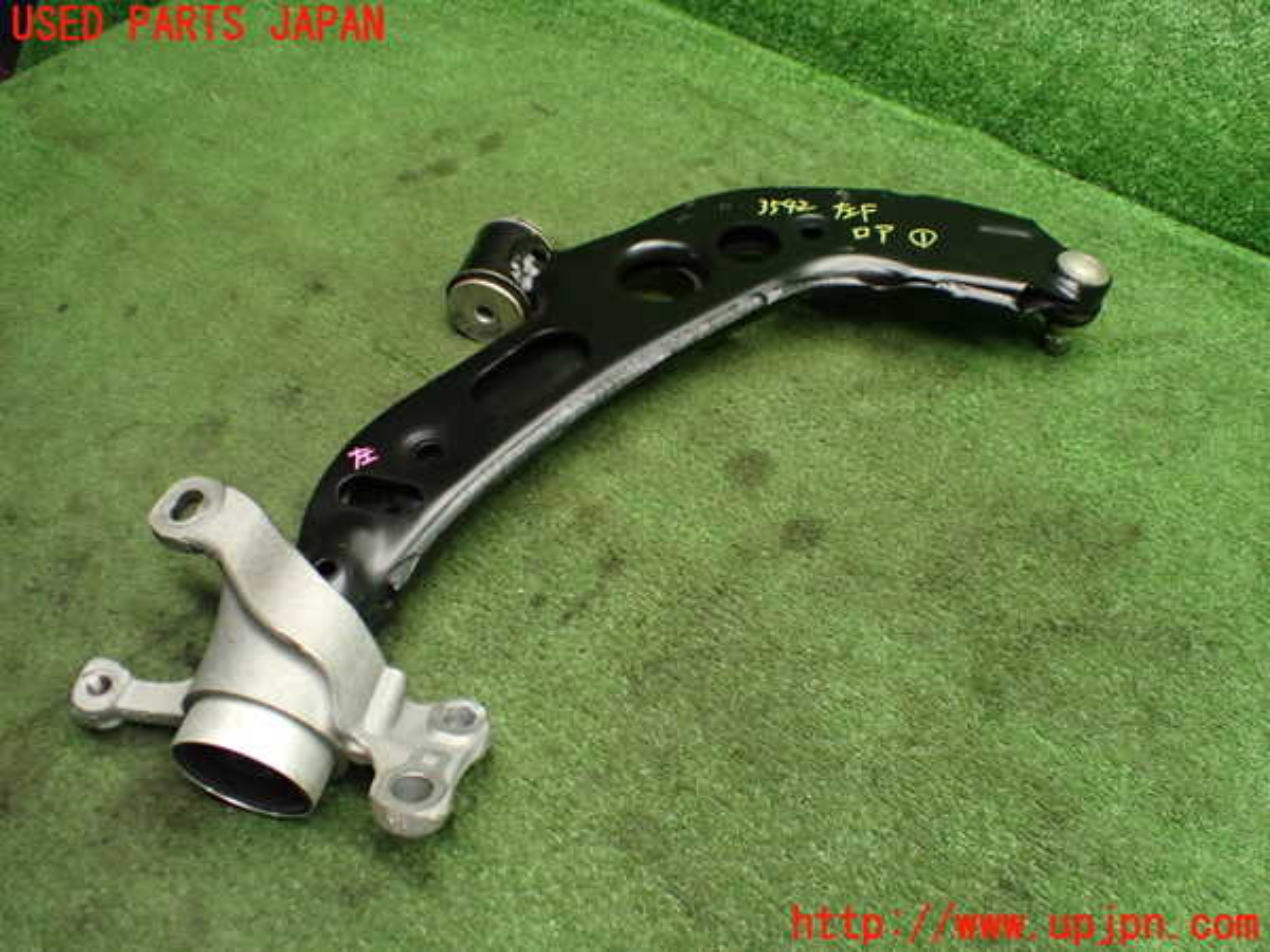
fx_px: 1101
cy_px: 476
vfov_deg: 46.8
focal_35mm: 30
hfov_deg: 60.0
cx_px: 635
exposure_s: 1/100
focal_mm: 5.4
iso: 800
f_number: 2.3
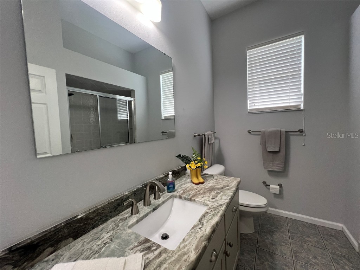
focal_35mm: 13
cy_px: 135
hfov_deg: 106.2
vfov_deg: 89.9
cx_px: 180
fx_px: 135
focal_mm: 1.57
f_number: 1.8
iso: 125
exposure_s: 1/120
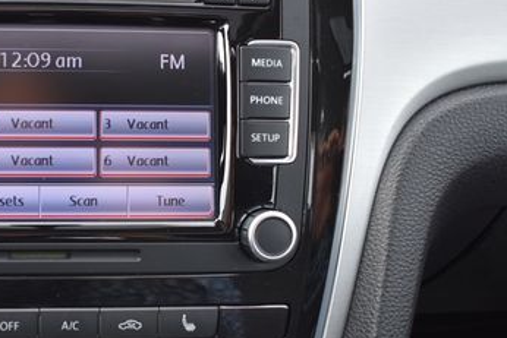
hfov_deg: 38.0
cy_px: 188
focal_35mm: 50
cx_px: 97
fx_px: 704
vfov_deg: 27.0
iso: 400
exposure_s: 1/250
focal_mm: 18
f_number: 3.5
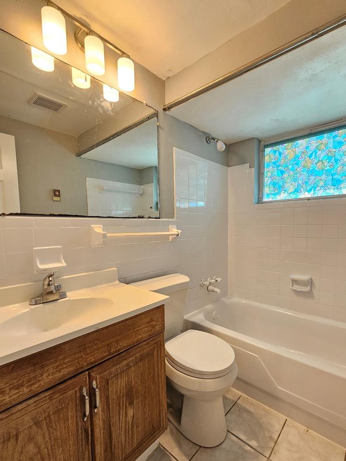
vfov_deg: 98.0
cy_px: 247
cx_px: 195
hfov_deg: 81.3
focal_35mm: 15
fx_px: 200
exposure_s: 1/60
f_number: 2.2
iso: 125
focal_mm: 2.2
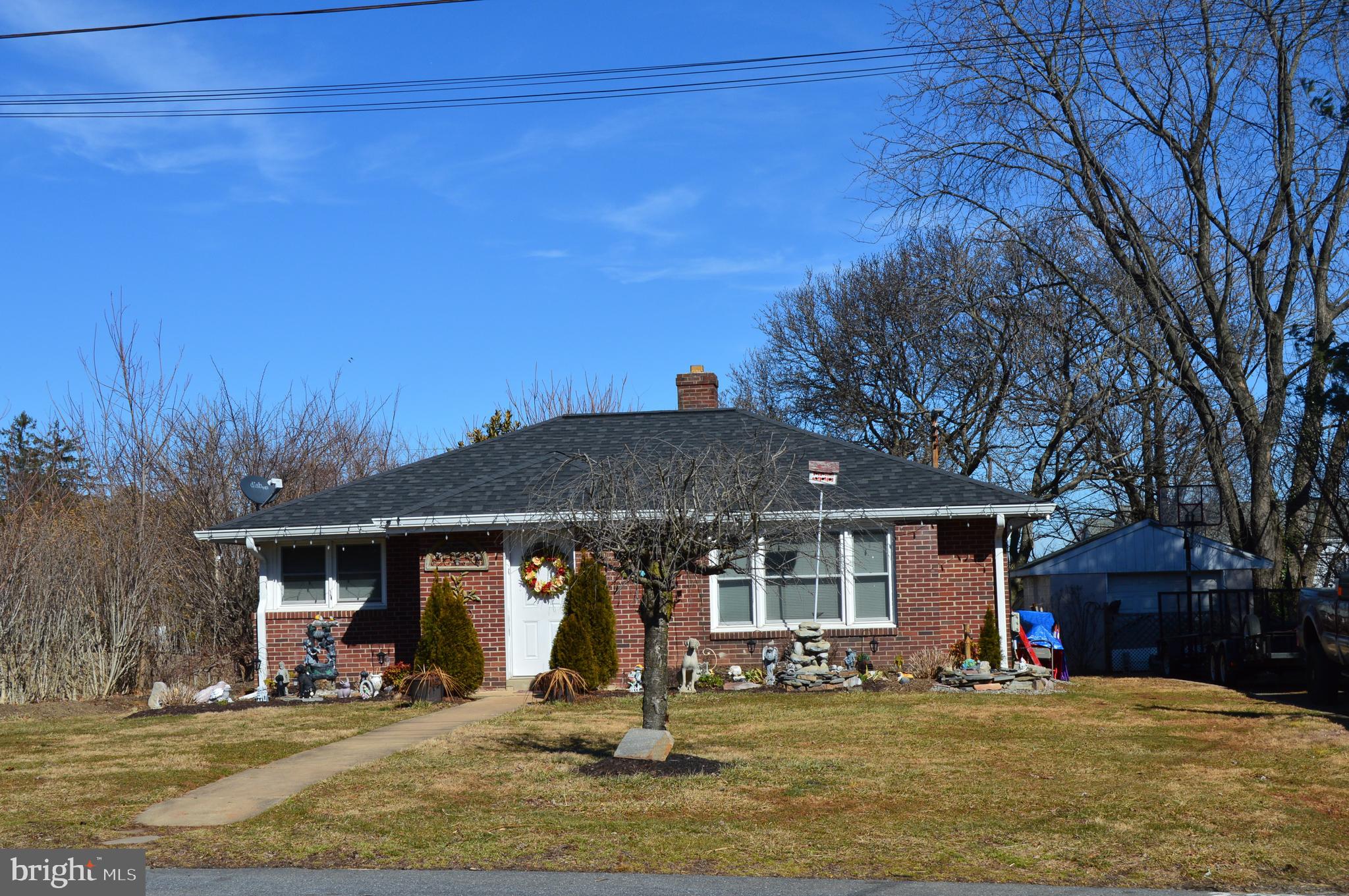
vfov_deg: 28.0
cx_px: 674
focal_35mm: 48
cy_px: 448
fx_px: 1797
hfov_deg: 41.2
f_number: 11
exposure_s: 1/500
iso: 220
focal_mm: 32
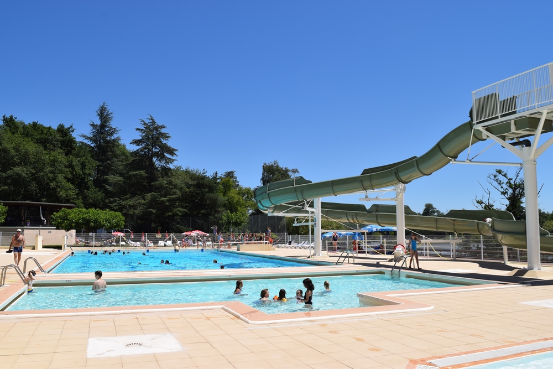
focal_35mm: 30
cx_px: 276
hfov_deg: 61.9
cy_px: 184
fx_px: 461
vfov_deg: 43.6
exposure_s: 1/640
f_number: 13
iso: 200
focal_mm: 20
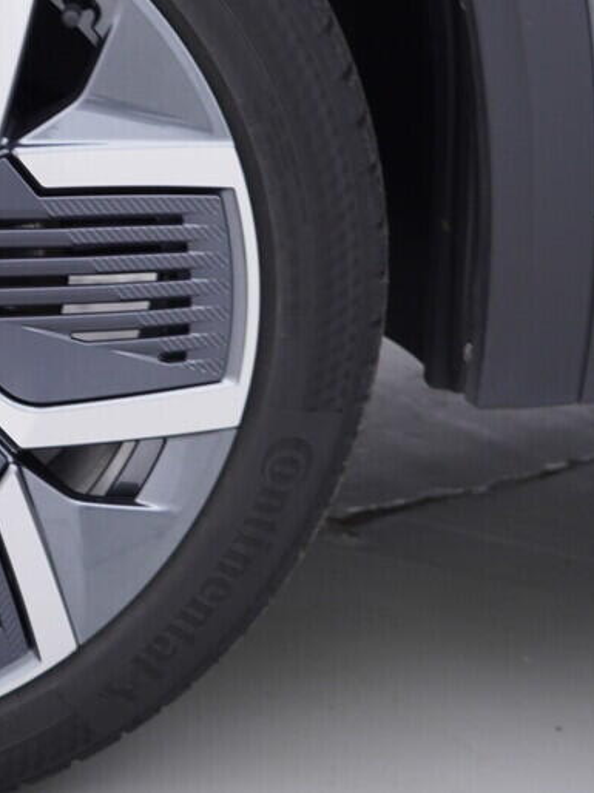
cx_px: -77
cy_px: 259
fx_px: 2221
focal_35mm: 97
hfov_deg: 14.8
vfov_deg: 20.2
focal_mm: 24
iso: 125
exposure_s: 1/50
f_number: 3.2
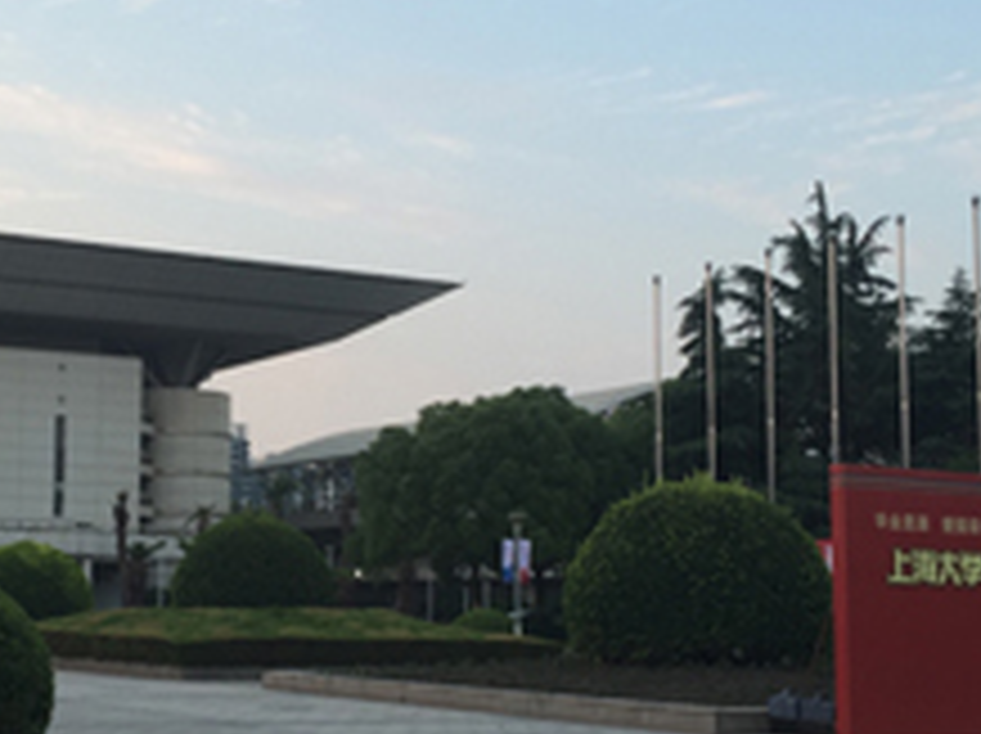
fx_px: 1812
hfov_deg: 29.7
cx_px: 216
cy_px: 410
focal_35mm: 64
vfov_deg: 22.9
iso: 32
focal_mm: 4.15
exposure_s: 1/100
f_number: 2.2
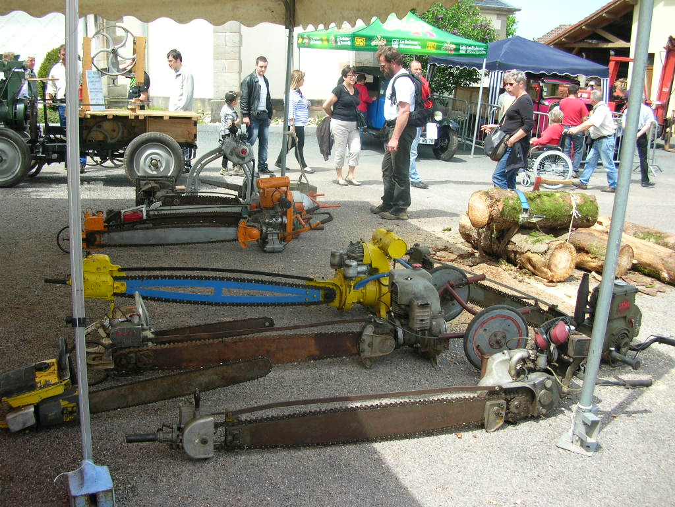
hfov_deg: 52.6
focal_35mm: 35
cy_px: 254
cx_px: 338
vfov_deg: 40.7
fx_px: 682
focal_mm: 5.8
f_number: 2.8
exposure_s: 1/362
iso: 50
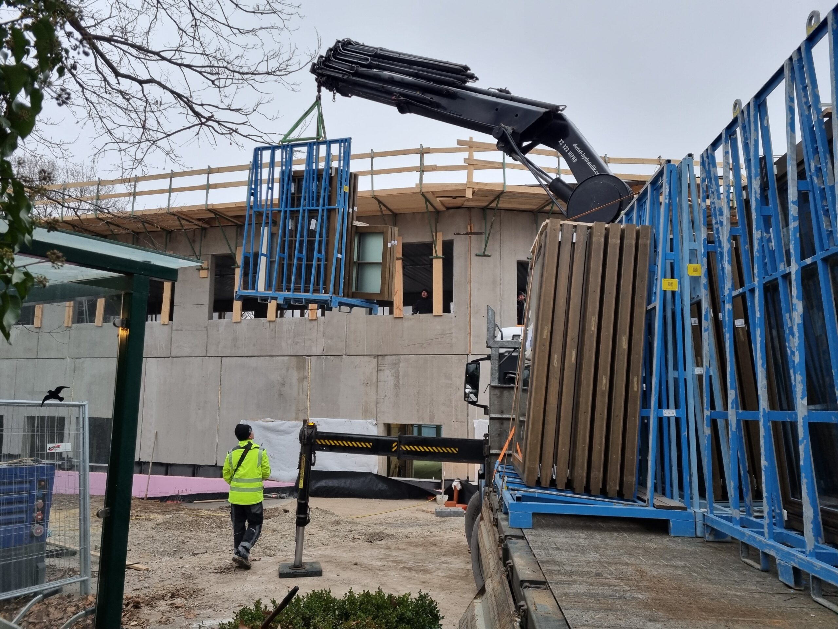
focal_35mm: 26
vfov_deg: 53.1
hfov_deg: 67.3
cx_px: 419
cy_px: 314
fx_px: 629
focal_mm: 5.4
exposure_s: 1/100
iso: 125
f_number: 1.8
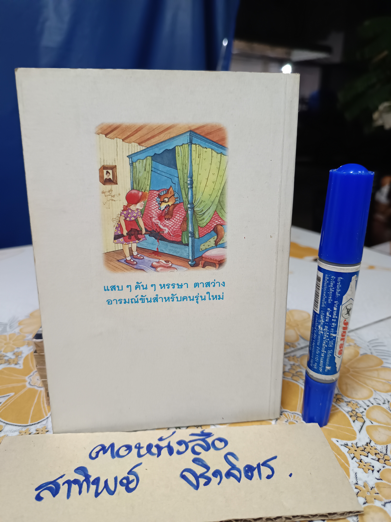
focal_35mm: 24
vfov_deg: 71.6
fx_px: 361
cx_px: 196
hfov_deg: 56.8
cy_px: 261
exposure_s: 1/25
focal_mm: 5.31
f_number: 1.7
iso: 1262
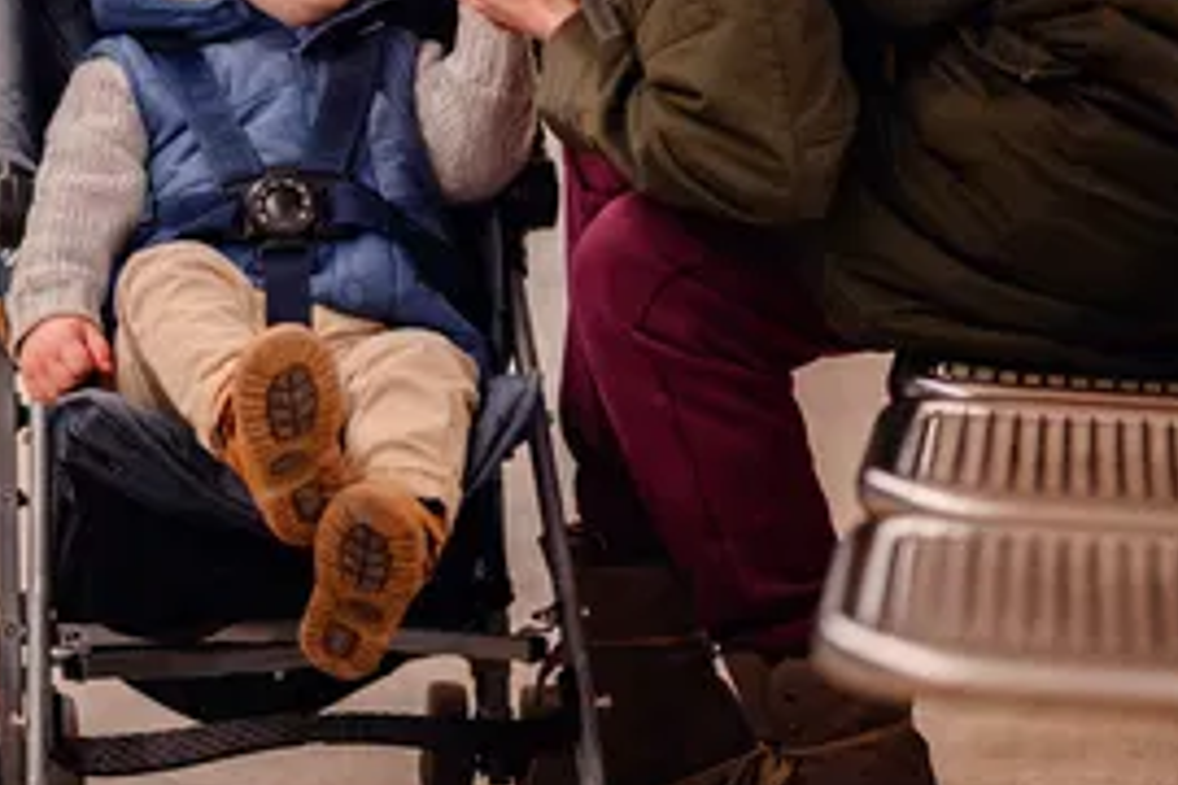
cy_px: -76
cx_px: 161
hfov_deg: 10.2
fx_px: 6577
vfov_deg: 6.8
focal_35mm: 201
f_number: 1.8
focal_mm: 85
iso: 800
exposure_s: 1/250
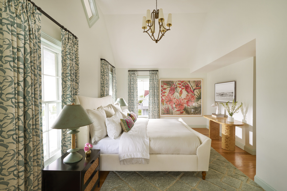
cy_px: 96
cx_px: 144
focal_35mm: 16
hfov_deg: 96.7
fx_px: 128
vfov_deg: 73.8
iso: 200
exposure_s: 1/1.59
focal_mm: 16
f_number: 11
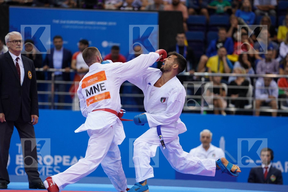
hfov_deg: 10.3
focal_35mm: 200
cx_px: 144
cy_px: 96
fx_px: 1600
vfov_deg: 6.9
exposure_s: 1/1000
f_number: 2.8
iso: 1250
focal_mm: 200
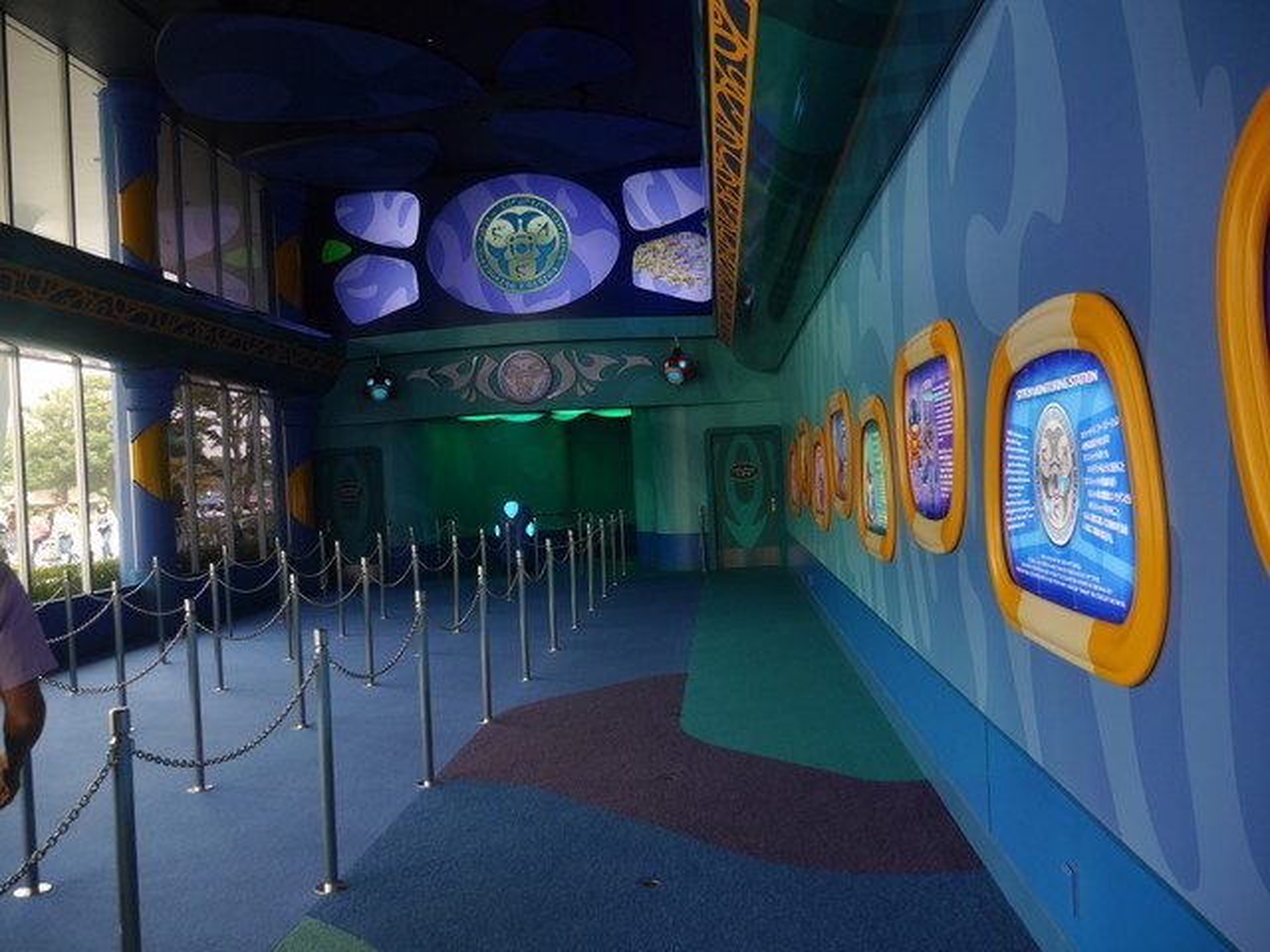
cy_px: 476
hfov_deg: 60.0
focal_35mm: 30
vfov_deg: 46.8
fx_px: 1101
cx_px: 635
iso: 320
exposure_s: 1/60
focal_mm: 15
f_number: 3.6
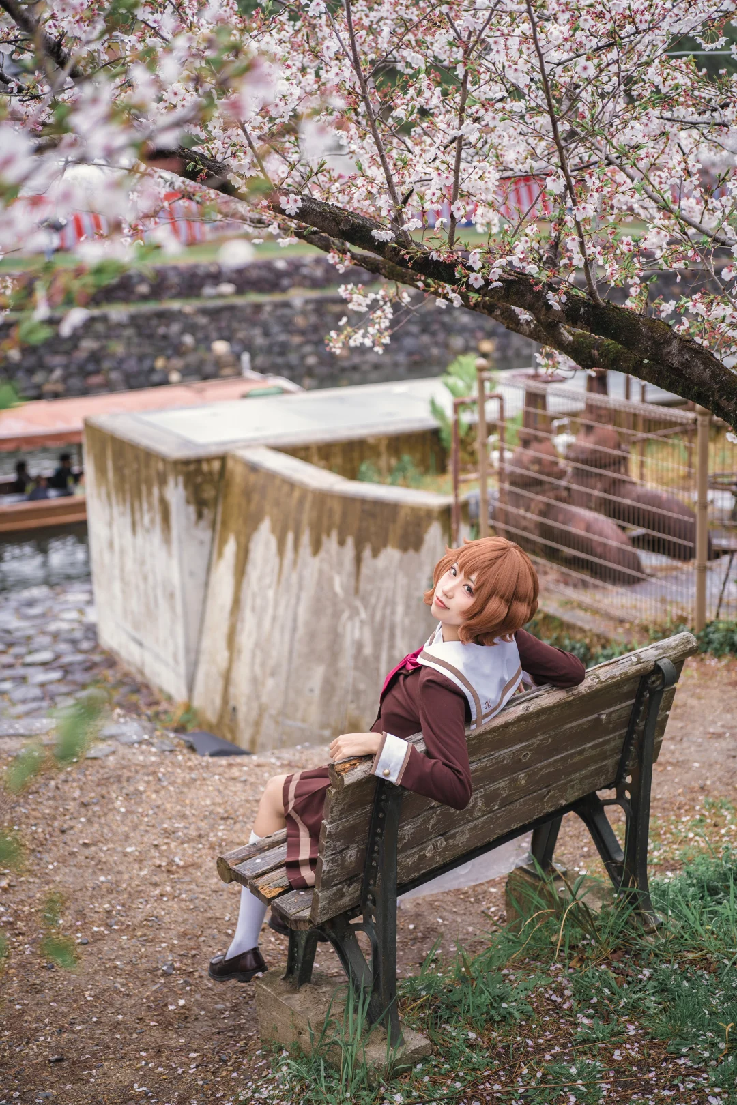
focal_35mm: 50
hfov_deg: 27.0
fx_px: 1535
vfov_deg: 39.6
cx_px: 368
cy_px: 552
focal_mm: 50
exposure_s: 1/500
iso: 100
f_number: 2
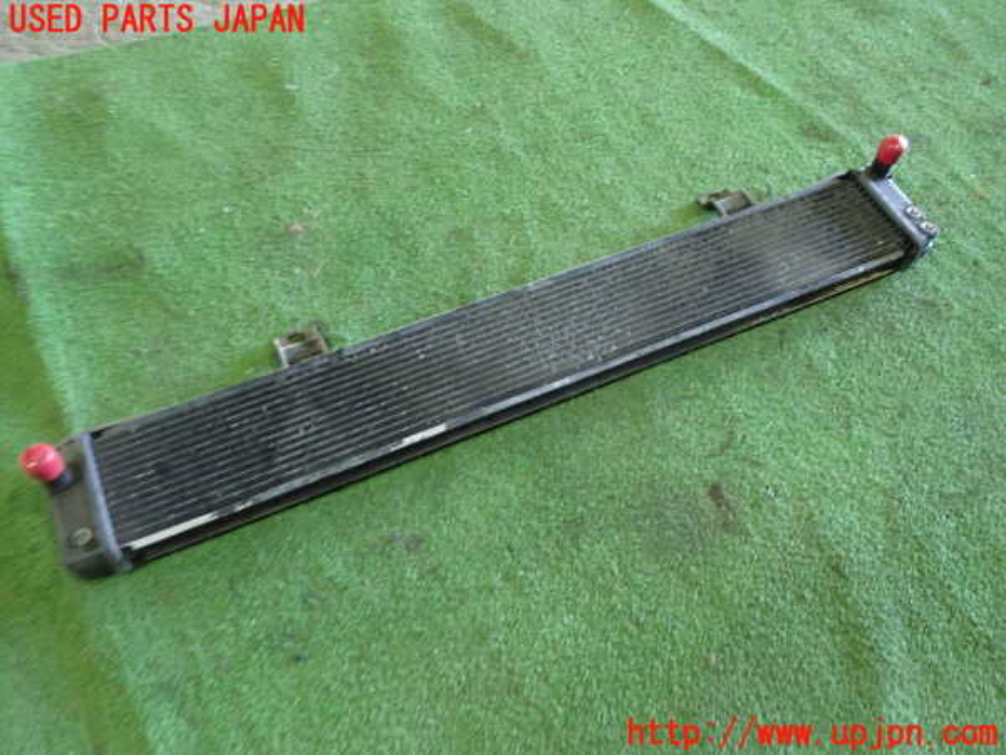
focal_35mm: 30
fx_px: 872
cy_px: 378
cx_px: 503
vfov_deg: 46.8
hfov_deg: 60.0
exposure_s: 1/30
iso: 640
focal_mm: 5.4
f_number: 2.3
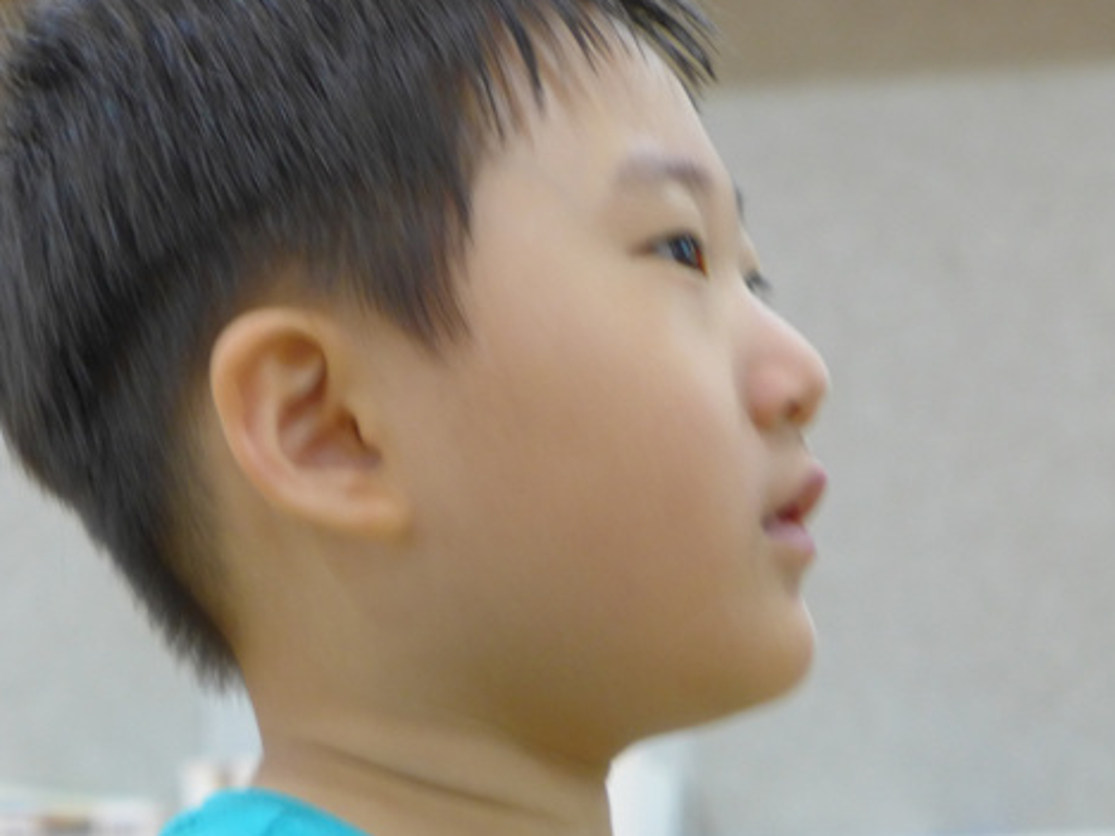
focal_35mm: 123
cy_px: 345
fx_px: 3962
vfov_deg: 12.0
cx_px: 417
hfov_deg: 16.0
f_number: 2.3
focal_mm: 17.7
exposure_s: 1/80
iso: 400
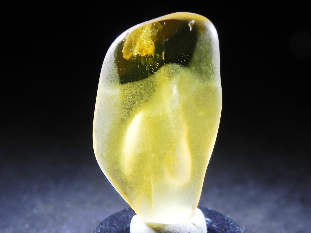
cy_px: 116
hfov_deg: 26.0
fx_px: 674
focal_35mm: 75
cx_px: 156
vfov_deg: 19.6
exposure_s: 1/99.7
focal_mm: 13.4
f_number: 4
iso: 160
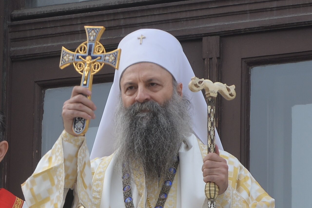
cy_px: 104
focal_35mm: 195
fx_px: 1691
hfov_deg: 10.5
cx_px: 156
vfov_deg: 7.1
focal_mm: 195
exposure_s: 1/800
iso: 200
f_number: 4
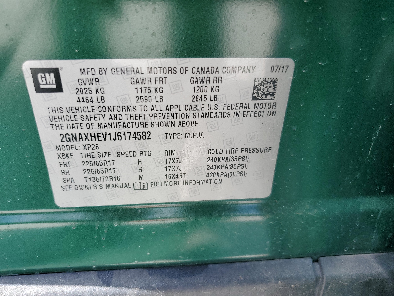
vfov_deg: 53.1
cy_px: 148
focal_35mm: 26
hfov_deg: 67.3
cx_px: 197
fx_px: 296
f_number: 1.5
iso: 50
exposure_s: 1/588
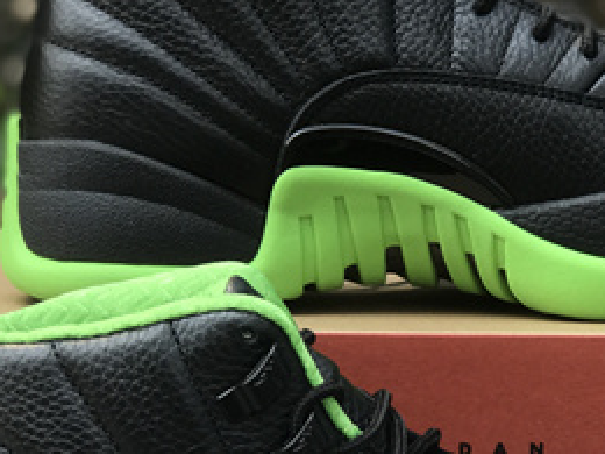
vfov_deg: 9.2
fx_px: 2831
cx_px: 458
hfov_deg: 12.2
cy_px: 320
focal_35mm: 162
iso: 20
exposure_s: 1/208
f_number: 2.8
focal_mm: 6.6
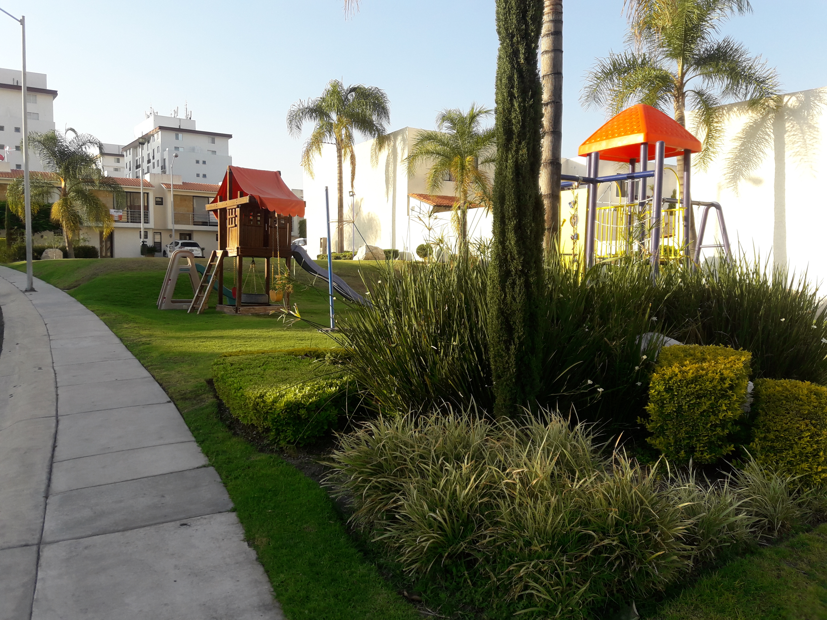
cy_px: 310
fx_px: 669
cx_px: 414
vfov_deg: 49.7
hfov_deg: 63.4
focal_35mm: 28
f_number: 1.9
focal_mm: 3.7
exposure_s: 1/581
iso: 40
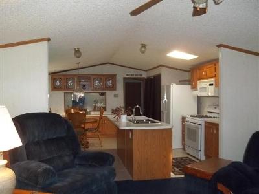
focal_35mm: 33
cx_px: 130
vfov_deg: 42.9
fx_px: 247
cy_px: 97
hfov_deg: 55.4
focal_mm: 5.9
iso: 400
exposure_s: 1/30
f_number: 3.3
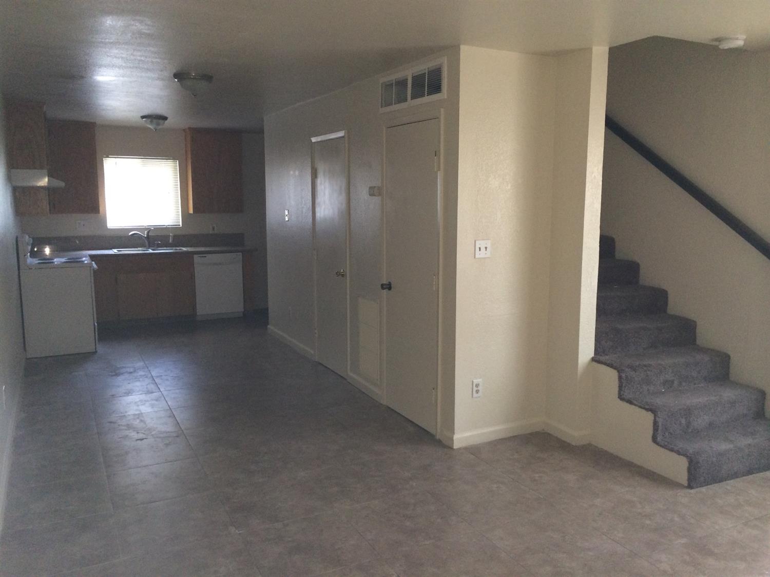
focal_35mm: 30
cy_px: 288
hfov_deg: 60.0
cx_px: 385
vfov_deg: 46.8
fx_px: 667
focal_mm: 4.12
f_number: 2.2
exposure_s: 1/20
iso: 160
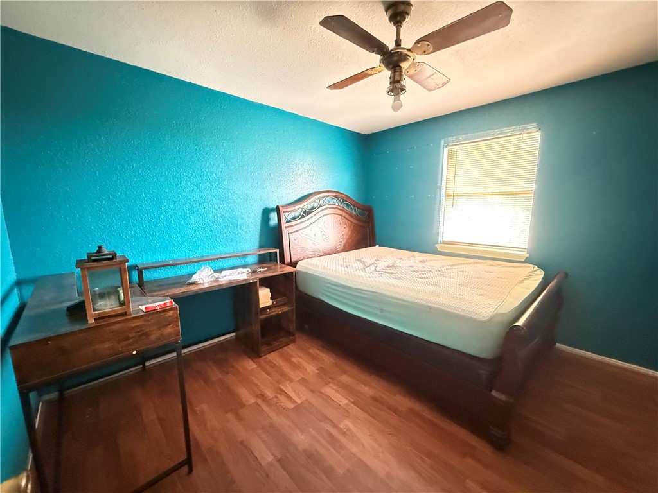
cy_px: 246
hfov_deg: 102.1
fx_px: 266
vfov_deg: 85.7
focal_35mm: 14
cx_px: 329
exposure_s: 1/30
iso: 1600
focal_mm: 2.22
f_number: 2.2
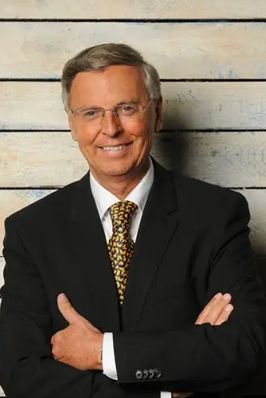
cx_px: 160
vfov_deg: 12.7
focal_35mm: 161
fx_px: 1782
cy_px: 233
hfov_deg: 8.5
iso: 100
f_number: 7.1
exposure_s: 1/60
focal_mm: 125
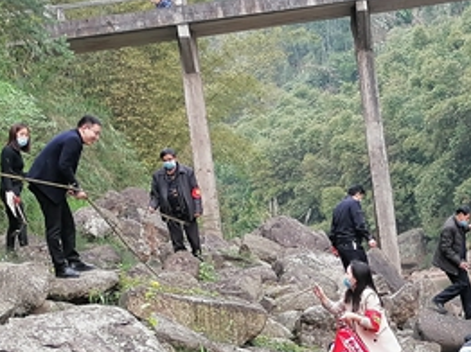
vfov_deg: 13.2
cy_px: 357
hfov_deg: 17.8
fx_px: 1495
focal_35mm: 110
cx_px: 325
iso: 50
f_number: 1.8
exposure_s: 1/137
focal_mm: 5.3
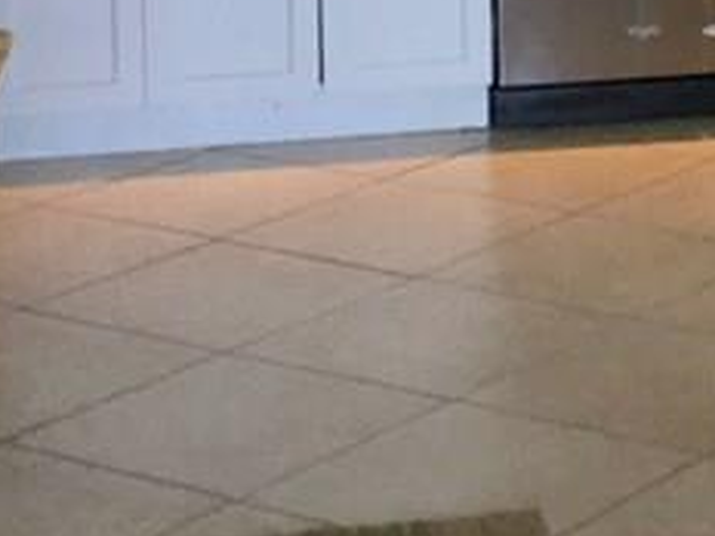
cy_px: -296
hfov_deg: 14.0
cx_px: 826
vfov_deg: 10.4
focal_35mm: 137
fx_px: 2830
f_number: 2.4
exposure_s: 1/30
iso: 64
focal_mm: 3.3
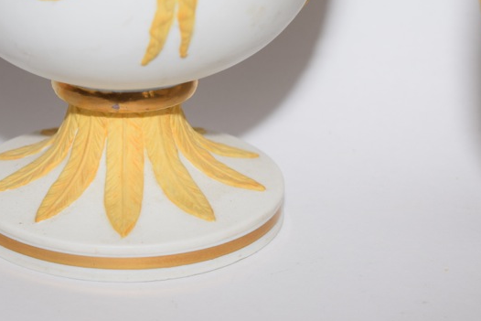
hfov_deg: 13.0
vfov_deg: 8.7
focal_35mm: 157
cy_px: 183
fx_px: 2097
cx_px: 116
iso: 180
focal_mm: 55
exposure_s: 1/60
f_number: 5.6
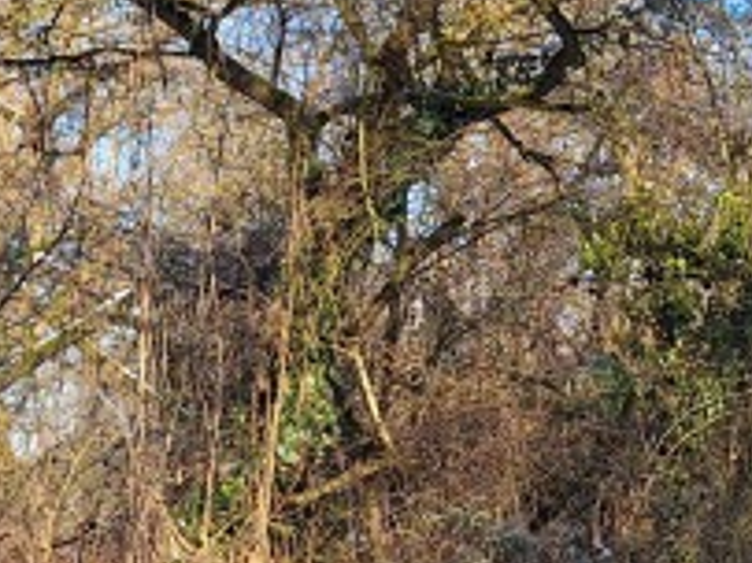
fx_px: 2519
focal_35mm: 116
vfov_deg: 12.8
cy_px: 222
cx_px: 696
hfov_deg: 16.7
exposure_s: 1/1471
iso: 40
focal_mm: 5.54
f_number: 1.8
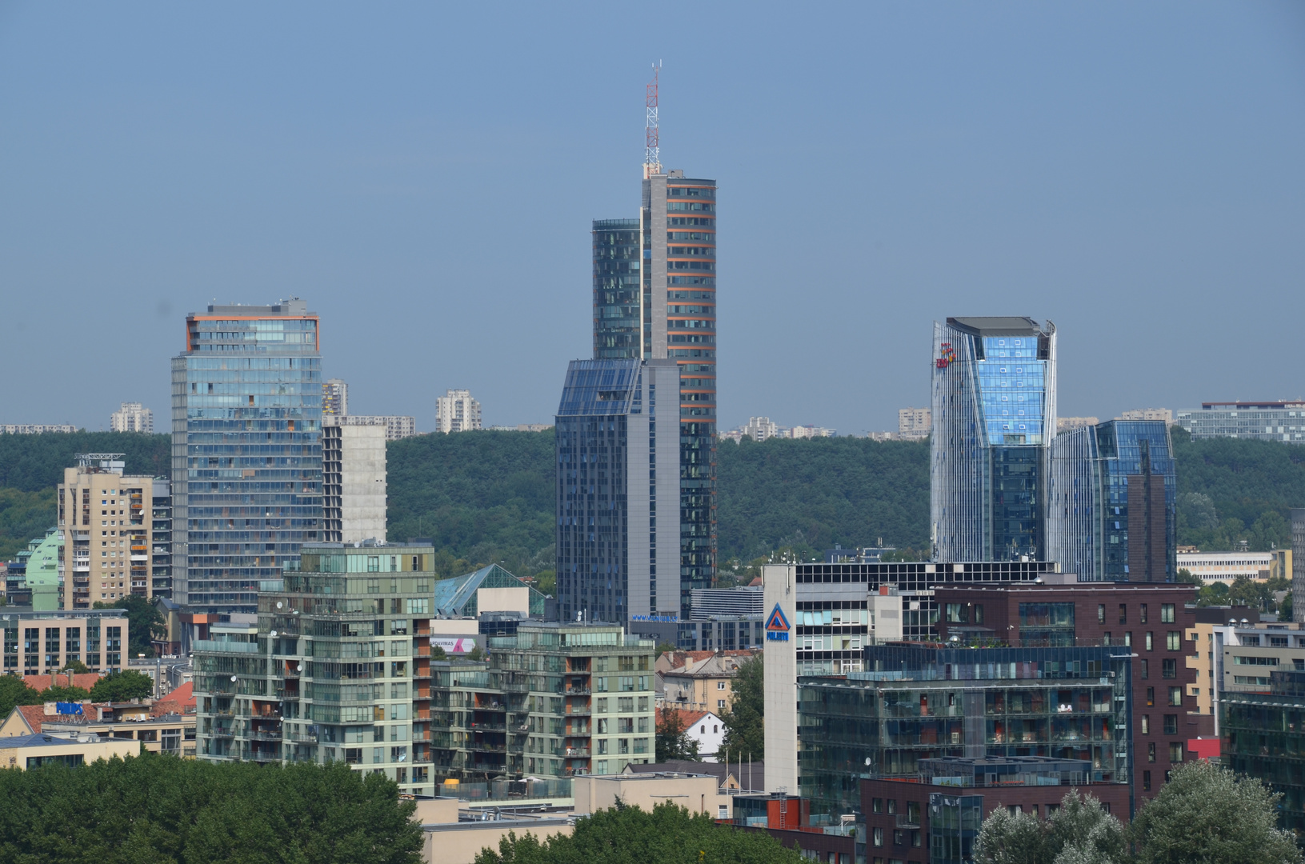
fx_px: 5426
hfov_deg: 13.7
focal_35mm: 150
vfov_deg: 9.1
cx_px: 652
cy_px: 432
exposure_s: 1/200
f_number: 13
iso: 100
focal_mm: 100
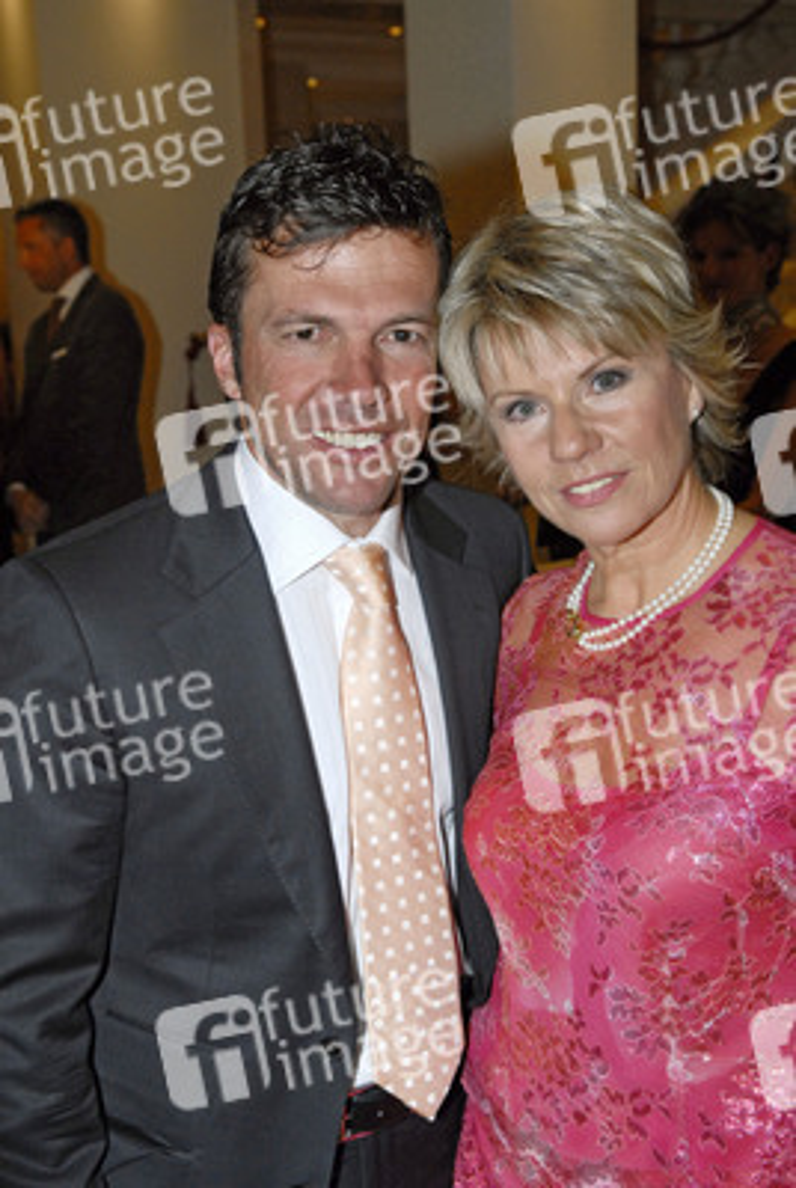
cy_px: 594
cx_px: 398
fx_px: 1735
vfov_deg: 37.8
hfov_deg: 25.8
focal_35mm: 52
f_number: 5.6
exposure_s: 1/100
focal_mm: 35
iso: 640
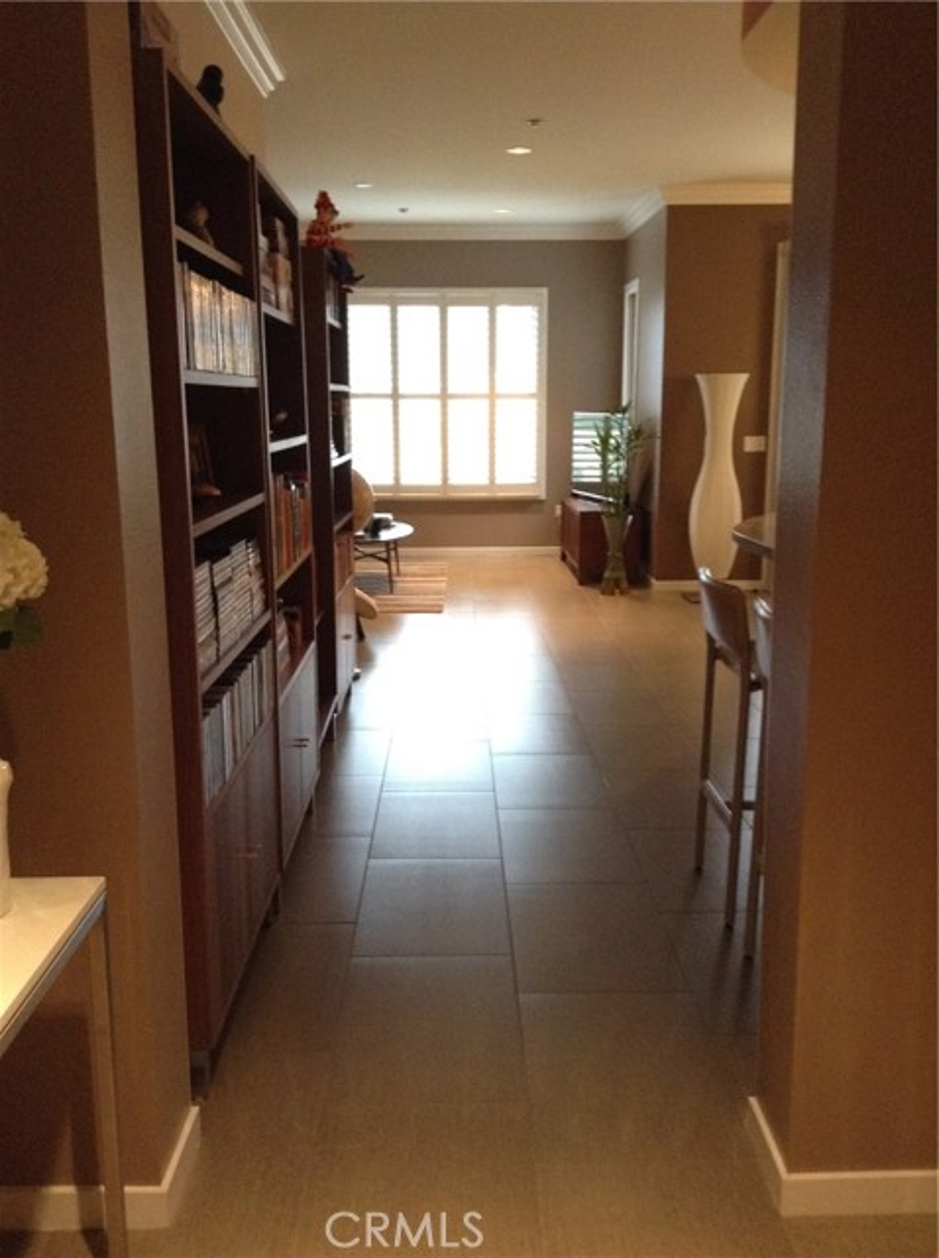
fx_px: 1197
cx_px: 470
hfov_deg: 42.8
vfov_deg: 55.4
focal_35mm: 33
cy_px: 629
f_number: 2.4
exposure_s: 1/24
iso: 200
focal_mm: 3.3
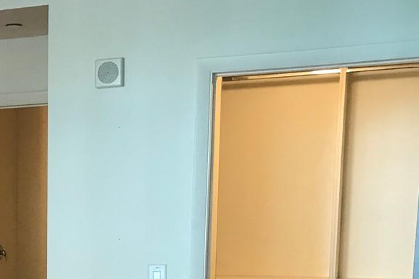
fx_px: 931
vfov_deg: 16.1
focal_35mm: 80
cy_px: 370
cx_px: -78
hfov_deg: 23.3
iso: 40
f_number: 1.8
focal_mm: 3.99
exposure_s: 1/20
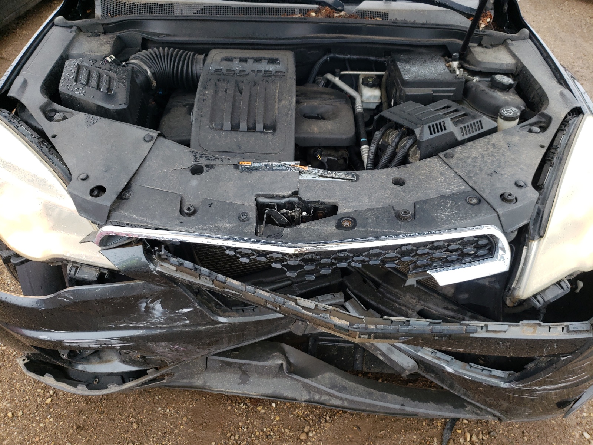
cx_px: 296
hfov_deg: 67.3
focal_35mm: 26
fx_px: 445
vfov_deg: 53.1
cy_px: 222
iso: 50
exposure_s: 1/270
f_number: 1.5
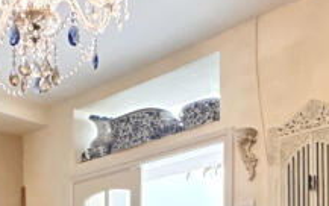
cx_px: 52
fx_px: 628
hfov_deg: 28.5
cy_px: 367
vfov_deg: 15.9
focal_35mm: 70
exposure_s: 1/100
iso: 250
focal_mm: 2.22
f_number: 2.2
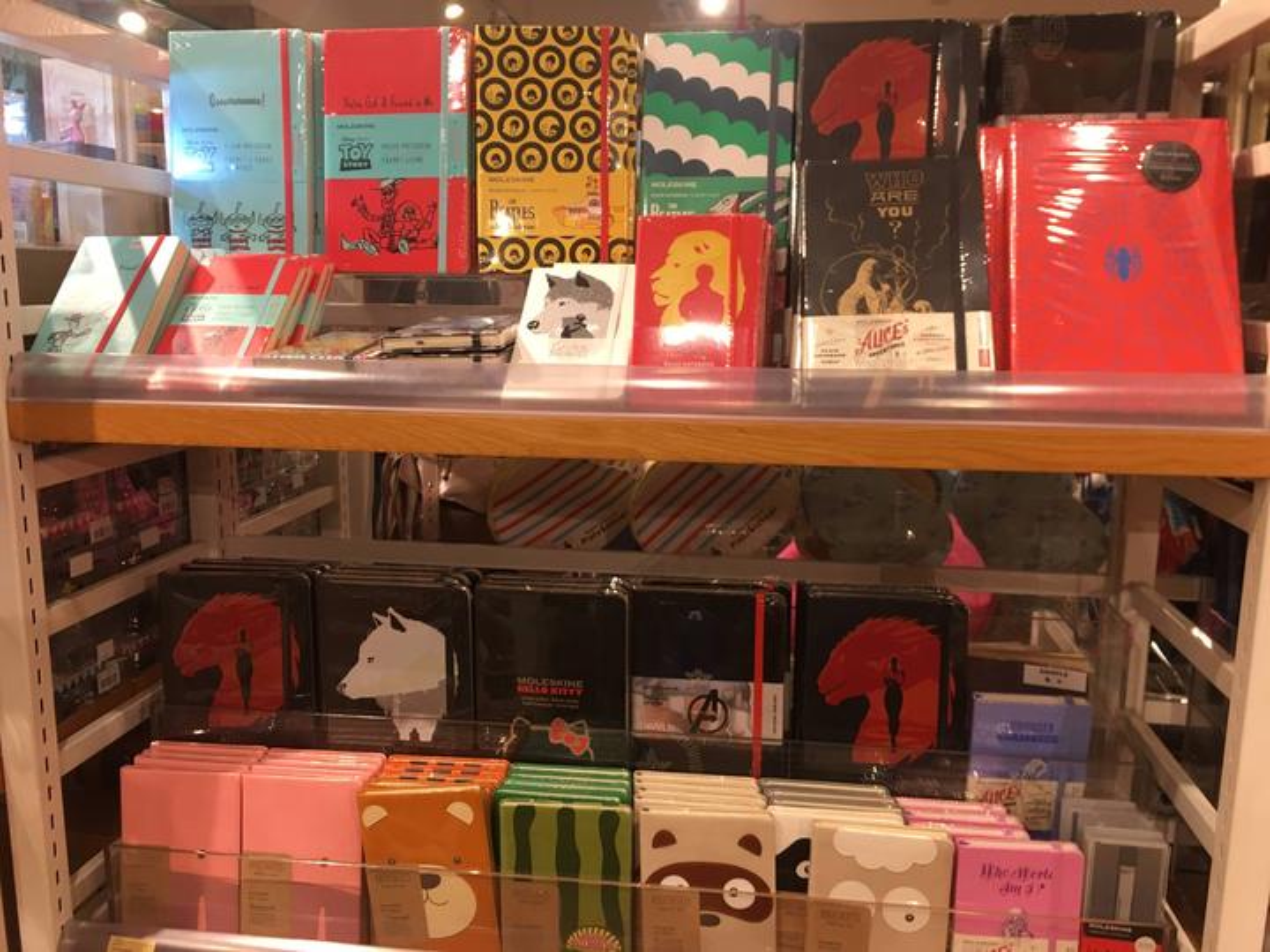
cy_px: 476
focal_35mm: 29
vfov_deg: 48.2
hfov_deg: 61.7
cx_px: 635
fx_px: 1064
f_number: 2.2
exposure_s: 1/33
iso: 50
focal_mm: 4.15
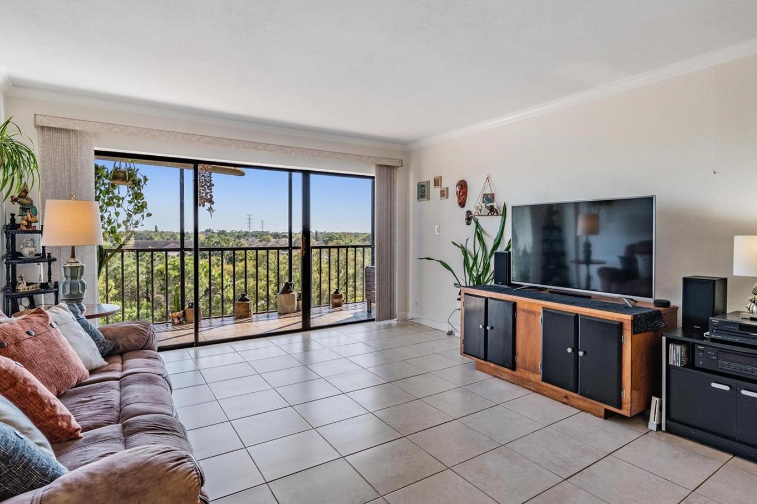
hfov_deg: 83.8
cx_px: 414
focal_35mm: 20
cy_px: 244
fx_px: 420
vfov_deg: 61.9
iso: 100
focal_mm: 17
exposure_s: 1/15
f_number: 7.1
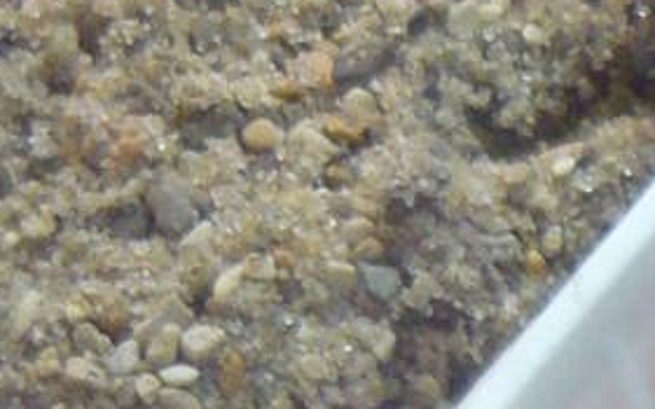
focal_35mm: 200
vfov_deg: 6.5
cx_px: 1387
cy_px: 491
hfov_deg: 9.6
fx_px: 3570
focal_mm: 5.5
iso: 400
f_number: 2.8
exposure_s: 1/25
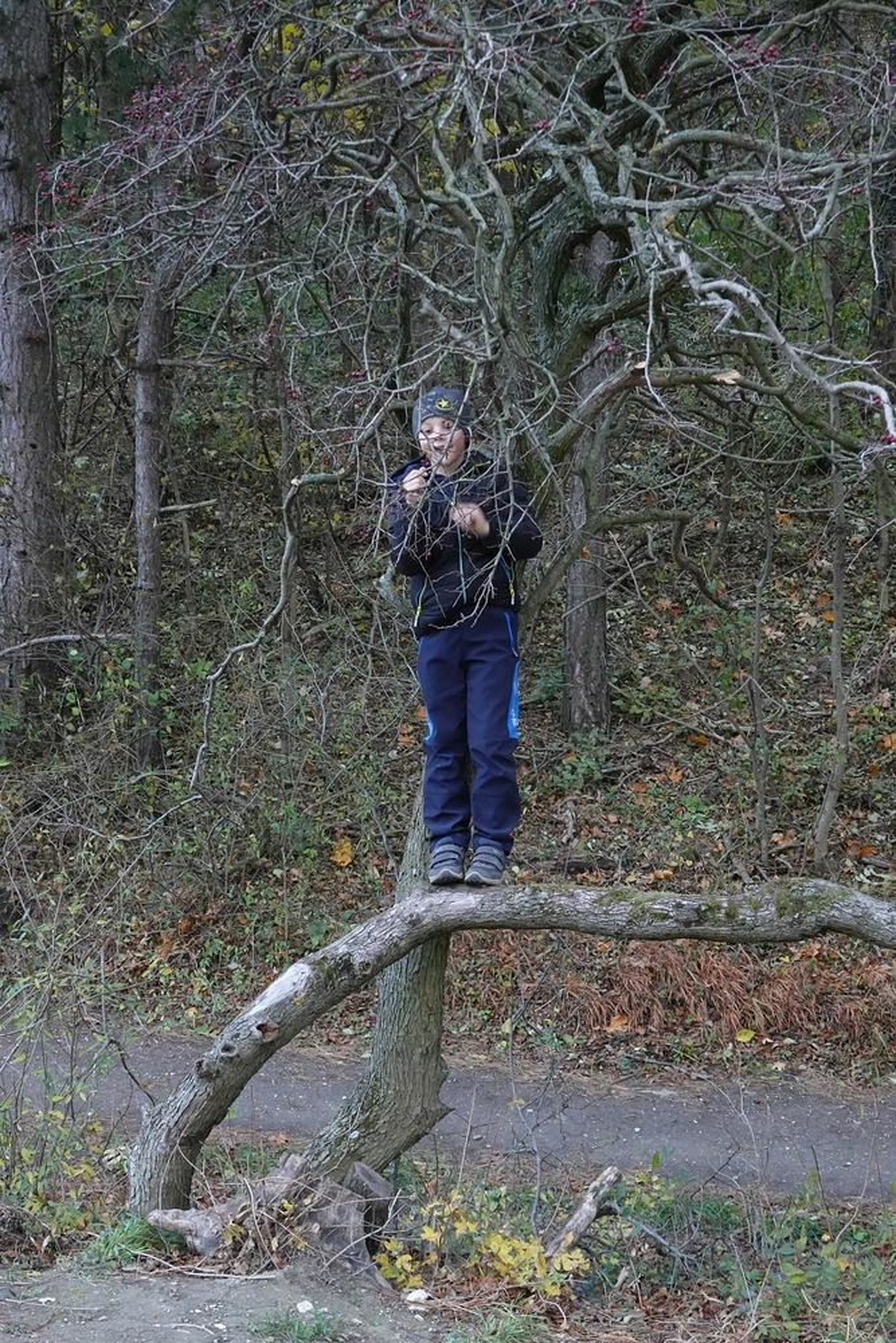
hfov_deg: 20.9
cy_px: 672
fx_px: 2426
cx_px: 448
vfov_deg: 31.0
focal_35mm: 65
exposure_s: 1/80
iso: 2000
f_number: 7.1
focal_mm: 23.86
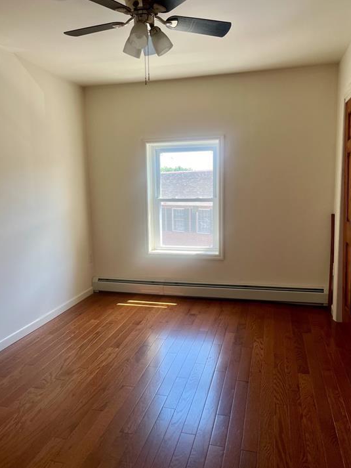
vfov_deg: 63.4
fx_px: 378
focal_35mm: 28
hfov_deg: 49.8
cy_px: 241
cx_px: 176
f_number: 1.6
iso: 40
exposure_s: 1/120
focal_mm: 5.1
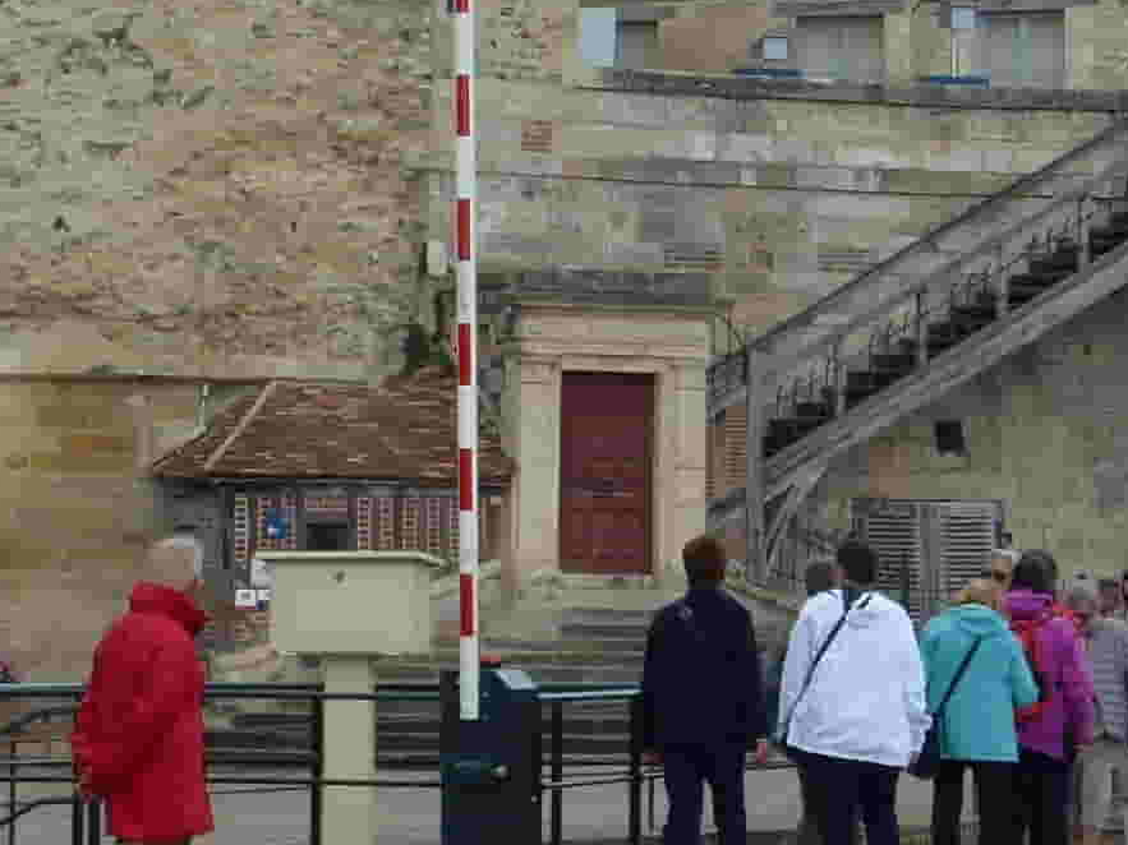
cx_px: 603
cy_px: 110
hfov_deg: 9.9
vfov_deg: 7.4
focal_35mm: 200
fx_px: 6516
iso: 100
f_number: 4.6
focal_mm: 11.7
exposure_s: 1/250
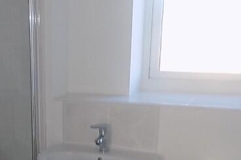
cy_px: 186
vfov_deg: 19.3
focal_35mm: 67
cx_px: 20
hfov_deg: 28.8
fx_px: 448
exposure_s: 1/30
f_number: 3.1
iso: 100
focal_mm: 4
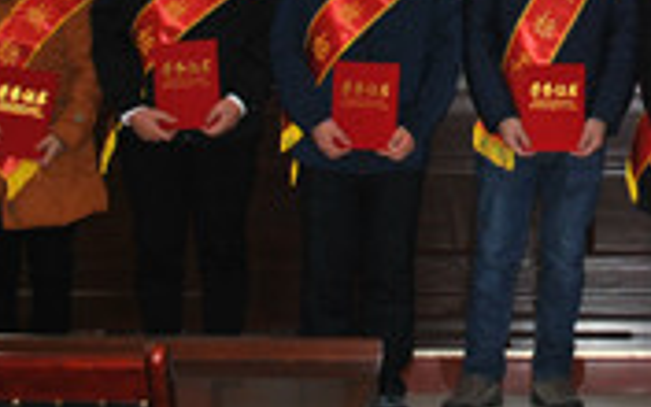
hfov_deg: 17.8
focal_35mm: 115
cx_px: 610
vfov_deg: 11.0
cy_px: -172
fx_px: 2040
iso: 200
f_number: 3.8
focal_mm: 22
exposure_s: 1/60
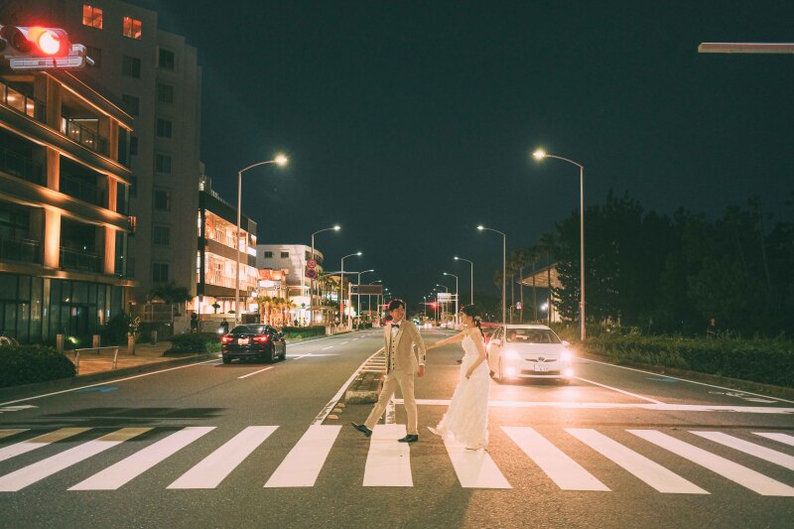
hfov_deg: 54.4
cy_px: 264
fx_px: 772
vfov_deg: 37.8
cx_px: 397
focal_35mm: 35
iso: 1250
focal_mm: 23
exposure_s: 1/60
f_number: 2
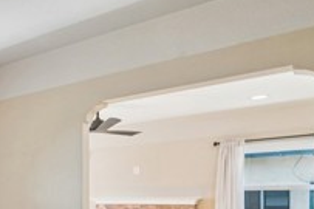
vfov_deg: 31.0
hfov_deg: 31.4
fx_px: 357
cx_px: -127
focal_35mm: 41
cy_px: 192
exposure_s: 1/30
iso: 250
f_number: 8
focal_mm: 13
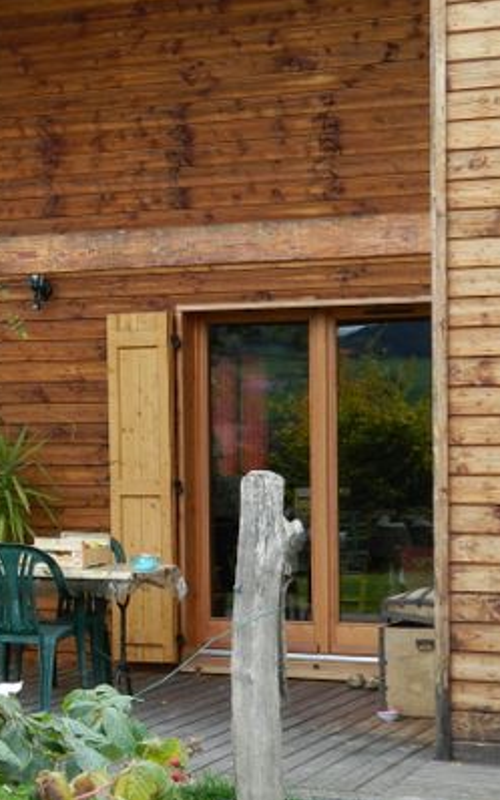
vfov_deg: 22.8
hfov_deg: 14.0
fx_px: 1983
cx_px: -86
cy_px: 446
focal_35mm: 91
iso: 80
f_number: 3.8
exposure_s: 1/60
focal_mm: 10.2
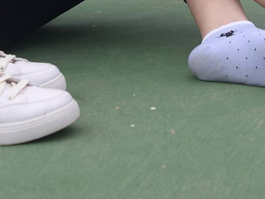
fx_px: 1010
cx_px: 136
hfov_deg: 14.9
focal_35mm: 132
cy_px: -215
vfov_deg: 10.3
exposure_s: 1/640
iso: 125
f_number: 5.6
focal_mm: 35
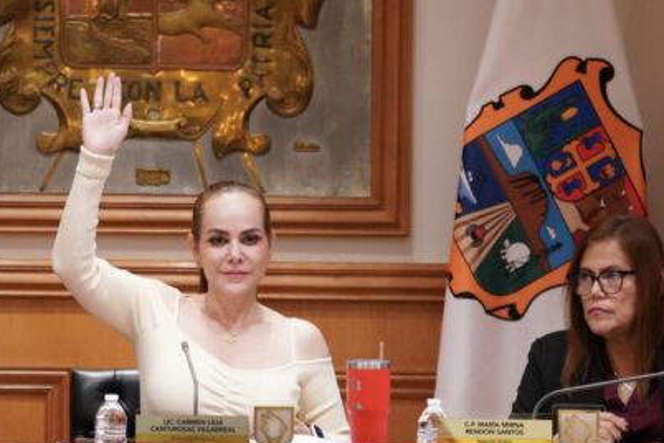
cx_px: 202
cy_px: 241
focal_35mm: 305
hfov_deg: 6.7
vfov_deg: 4.5
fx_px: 5634
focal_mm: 163.8
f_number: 2.8
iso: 3200
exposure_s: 1/200
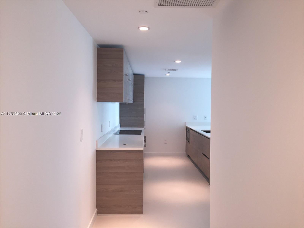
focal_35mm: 29
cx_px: 152
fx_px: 255
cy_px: 114
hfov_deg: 61.7
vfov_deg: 48.2
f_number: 2.2
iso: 50
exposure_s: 1/30
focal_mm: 4.15
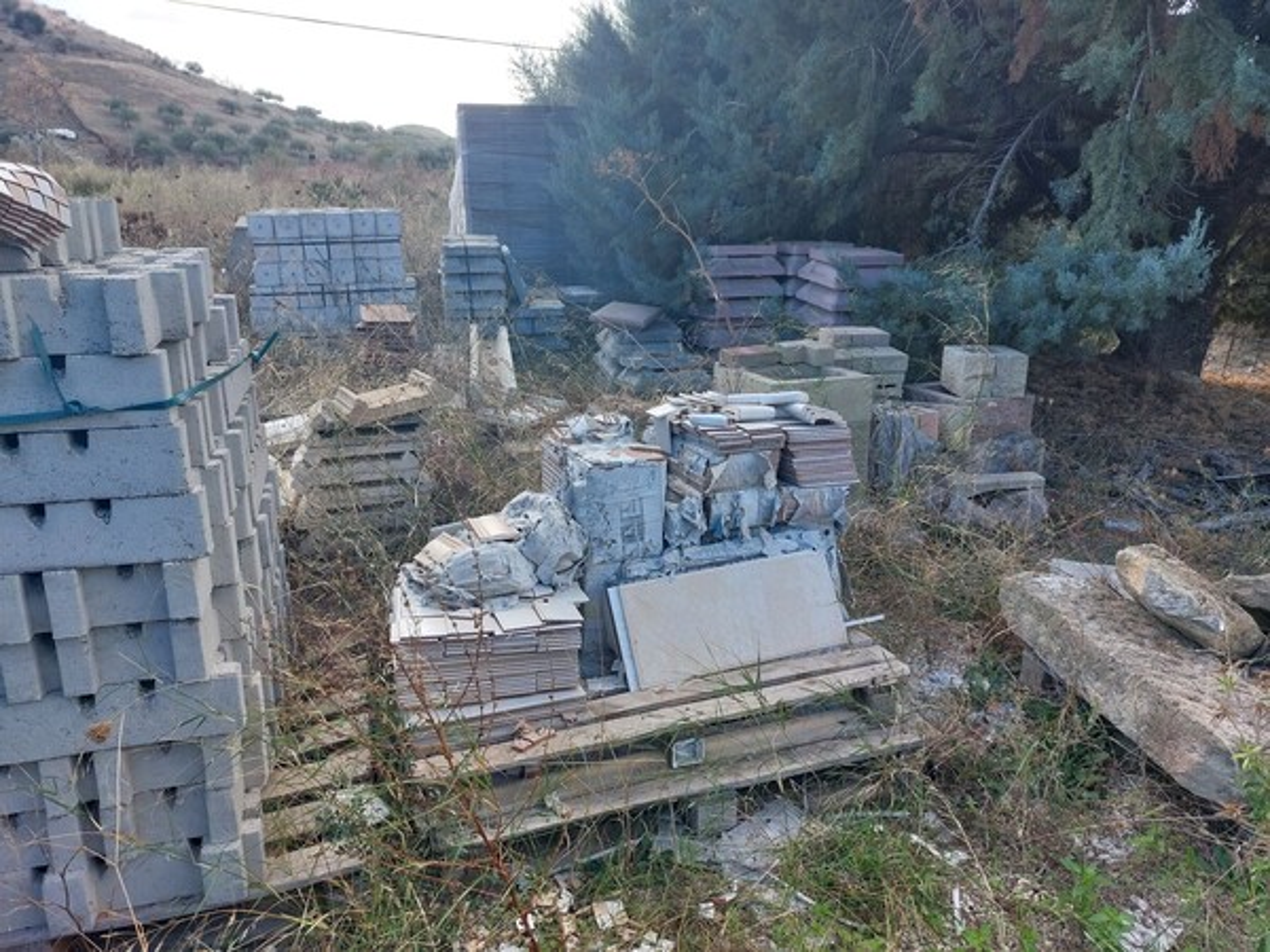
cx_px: 635
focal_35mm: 25
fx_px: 917
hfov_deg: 69.4
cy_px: 476
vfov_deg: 54.9
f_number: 1.8
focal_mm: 5.23
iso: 25
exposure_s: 1/195
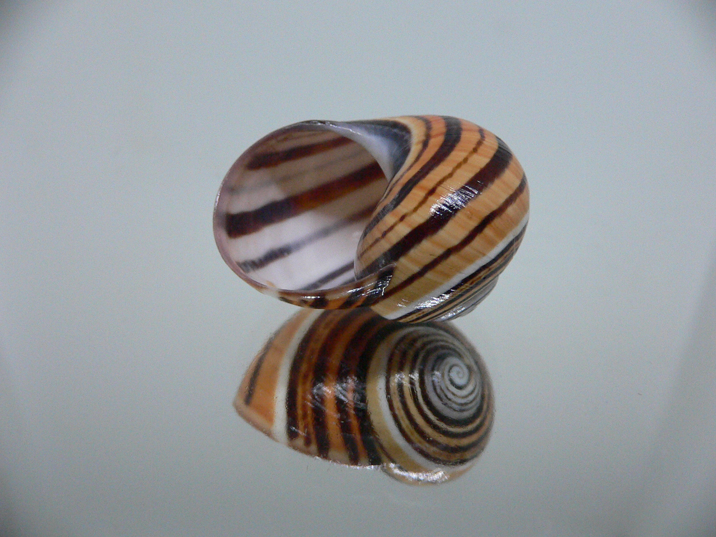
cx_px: 358
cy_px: 268
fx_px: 724
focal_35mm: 35
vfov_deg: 40.7
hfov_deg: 52.6
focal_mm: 4.6
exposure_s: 1/50
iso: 200
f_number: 2.8
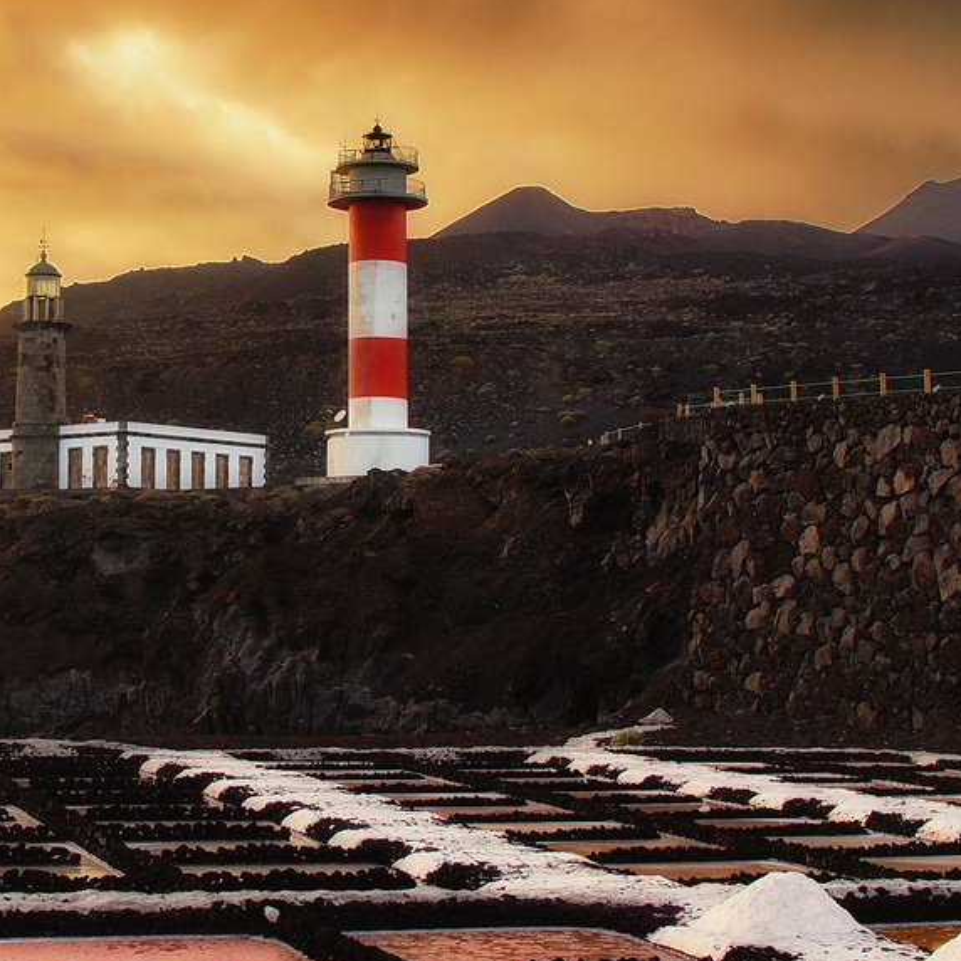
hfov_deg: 25.8
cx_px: 124
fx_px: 2042
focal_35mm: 65
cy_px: 334
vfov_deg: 26.4
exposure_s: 1/400
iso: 200
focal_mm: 18
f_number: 5.6
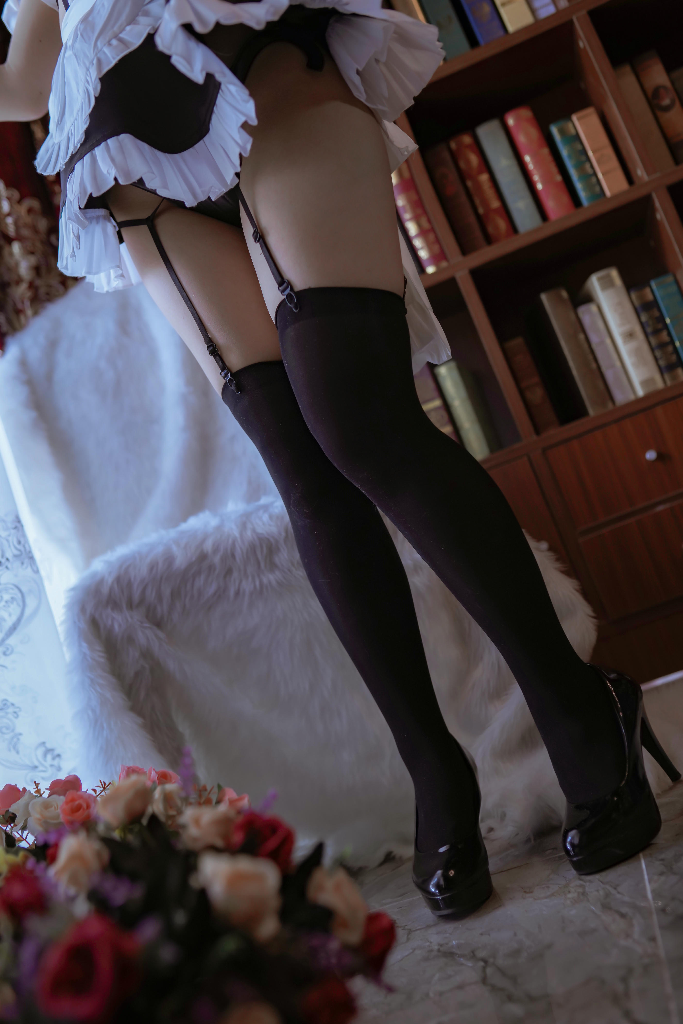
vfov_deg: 54.4
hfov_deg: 37.9
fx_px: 996
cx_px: 342
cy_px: 512
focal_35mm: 35
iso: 640
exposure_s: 1/160
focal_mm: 35
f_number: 2.5
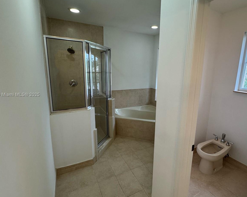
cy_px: 95
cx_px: 143
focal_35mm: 19
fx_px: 139
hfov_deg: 82.7
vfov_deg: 70.8
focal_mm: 2.22
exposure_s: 1/120
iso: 160
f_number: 2.2
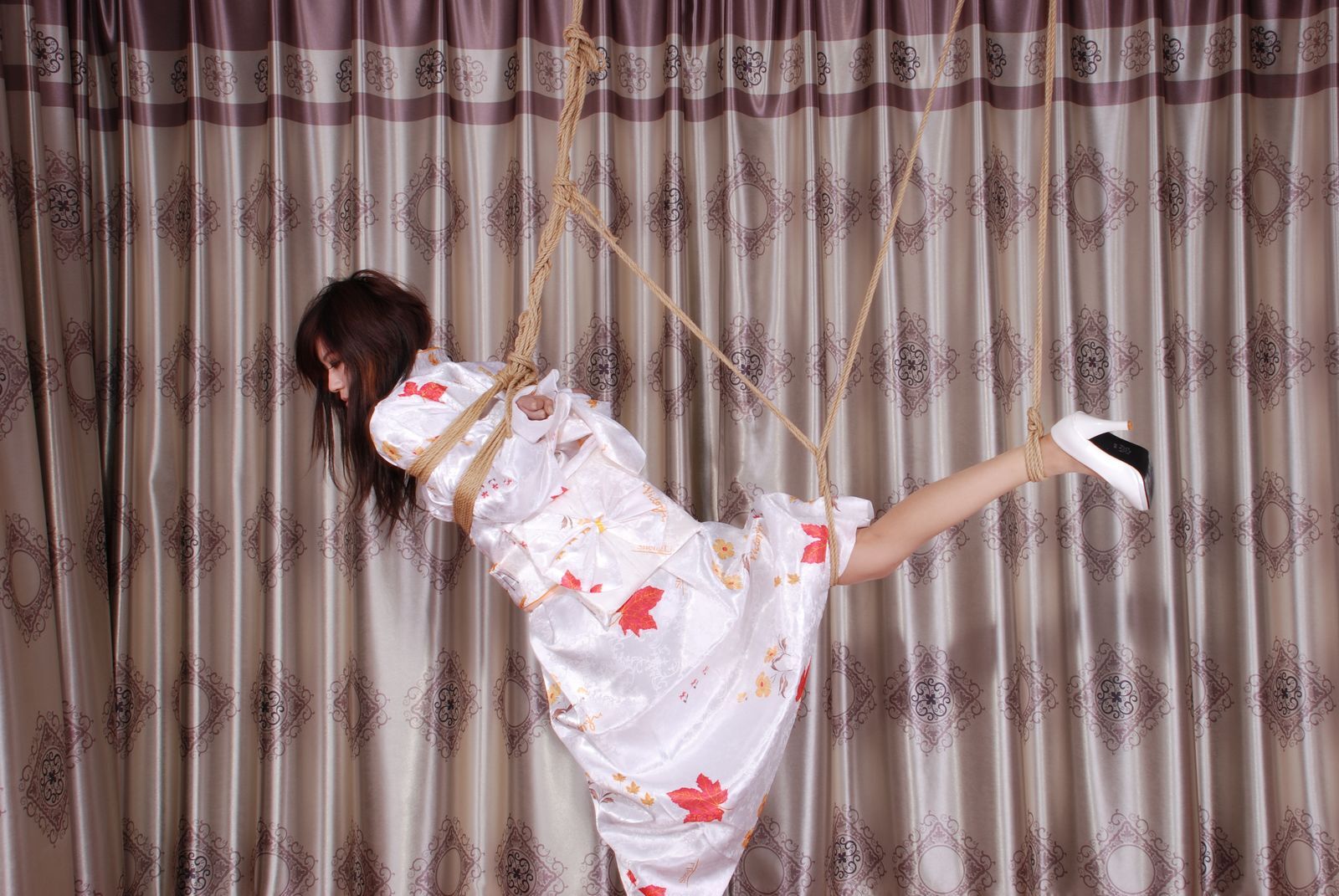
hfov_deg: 49.5
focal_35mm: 39
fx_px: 1452
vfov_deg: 34.3
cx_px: 670
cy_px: 448
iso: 100
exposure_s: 1/8
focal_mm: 26
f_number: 8
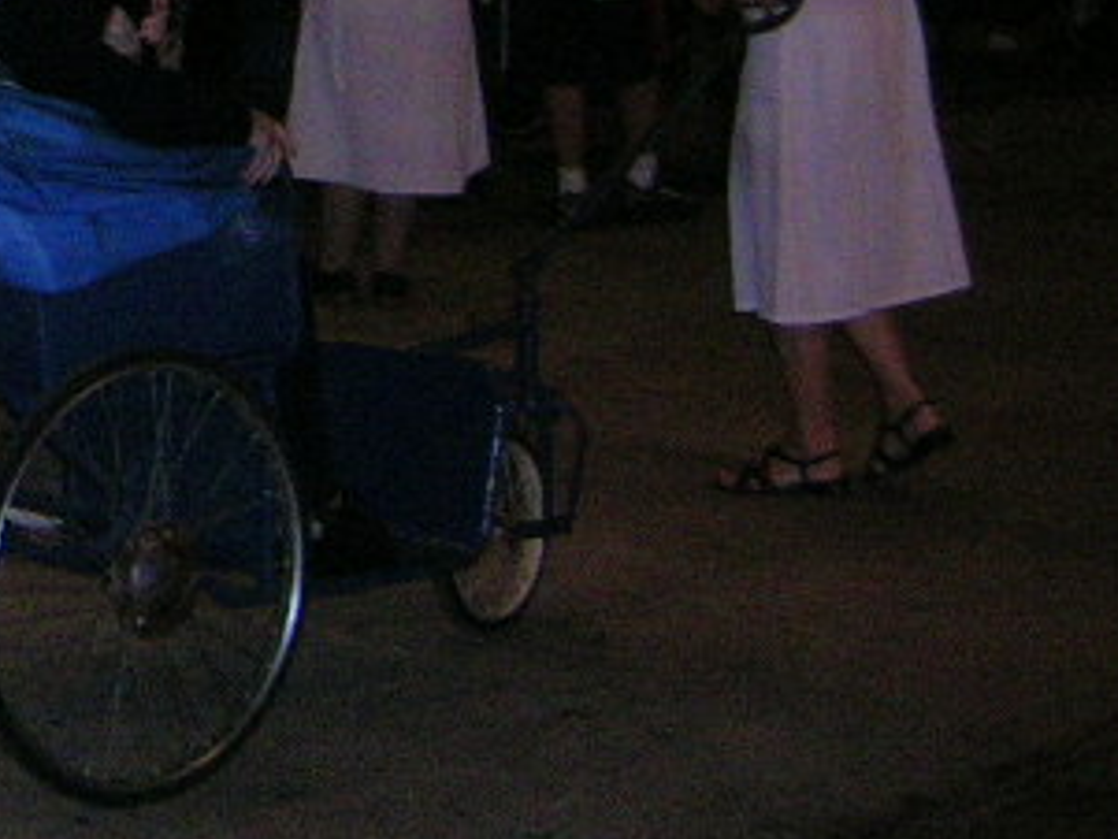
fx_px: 3845
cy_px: -549
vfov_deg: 11.7
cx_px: -735
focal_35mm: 119
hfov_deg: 14.9
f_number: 2.8
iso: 200
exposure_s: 1/60.1
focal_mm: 5.4
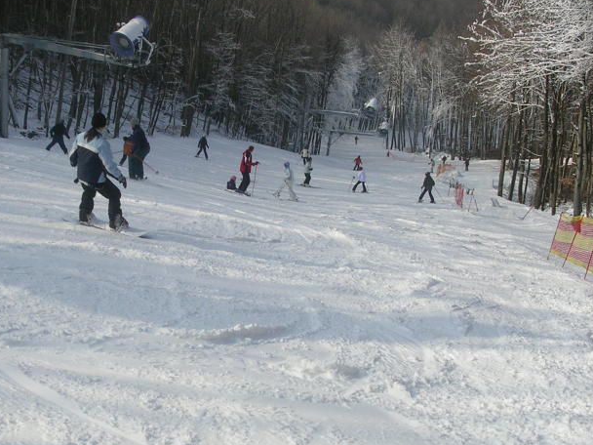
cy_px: 278
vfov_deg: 29.0
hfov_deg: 37.9
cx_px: 212
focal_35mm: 50
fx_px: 857
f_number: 5.6
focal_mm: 5.8
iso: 50
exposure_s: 1/347
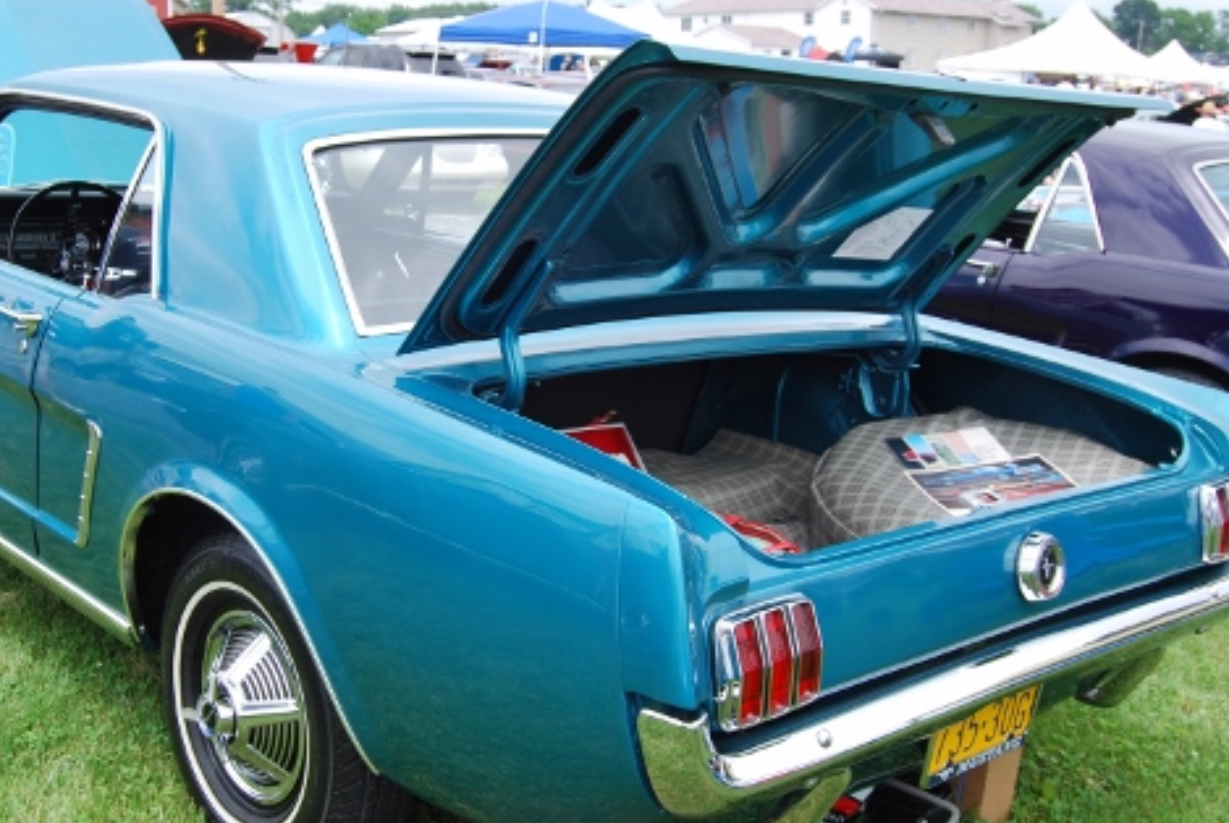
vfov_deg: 29.9
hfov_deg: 43.4
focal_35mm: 45
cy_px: 364
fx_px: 1538
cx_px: 511
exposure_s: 1/160
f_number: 6.3
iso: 100
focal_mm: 22
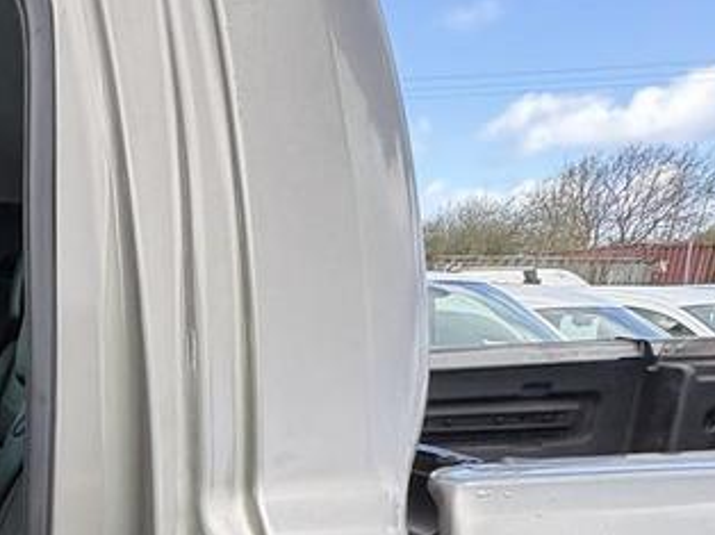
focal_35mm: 40
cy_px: 615
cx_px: -132
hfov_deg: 36.6
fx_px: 826
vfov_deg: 31.2
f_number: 2.2
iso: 64
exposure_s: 1/182
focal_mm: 2.22
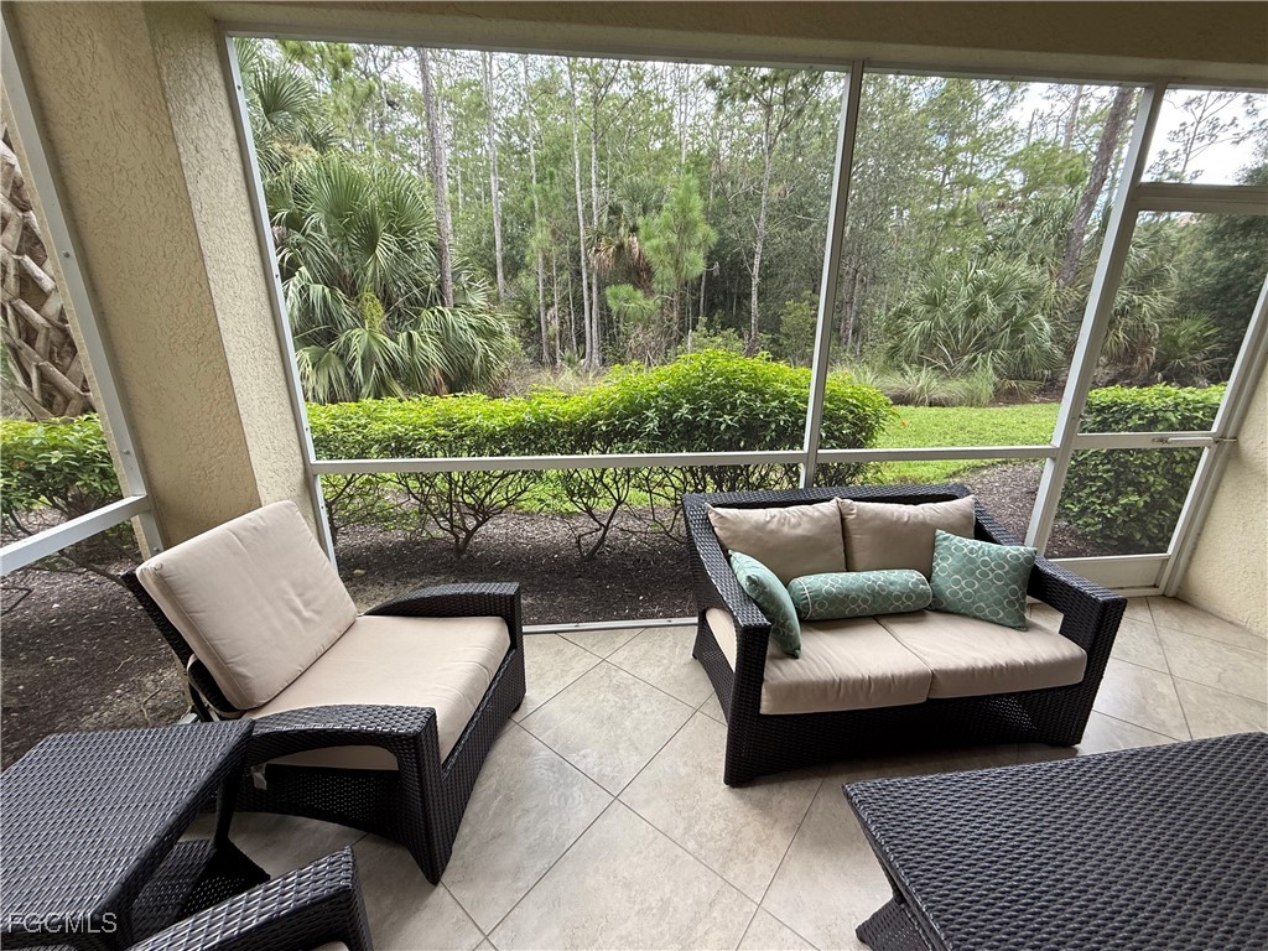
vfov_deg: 85.7
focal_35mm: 14
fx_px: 513
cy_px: 476
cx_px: 634
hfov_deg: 102.1
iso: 64
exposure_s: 1/99
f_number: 2.2
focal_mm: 2.22
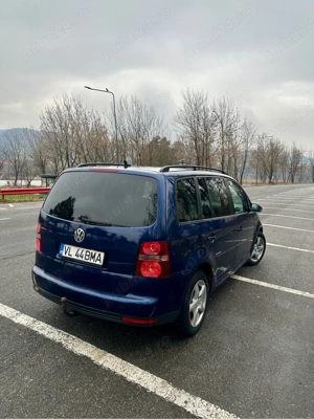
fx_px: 290
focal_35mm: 24
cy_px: 210
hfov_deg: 56.8
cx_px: 157
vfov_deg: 71.6
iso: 80
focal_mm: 6.86
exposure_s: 1/667
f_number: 1.78
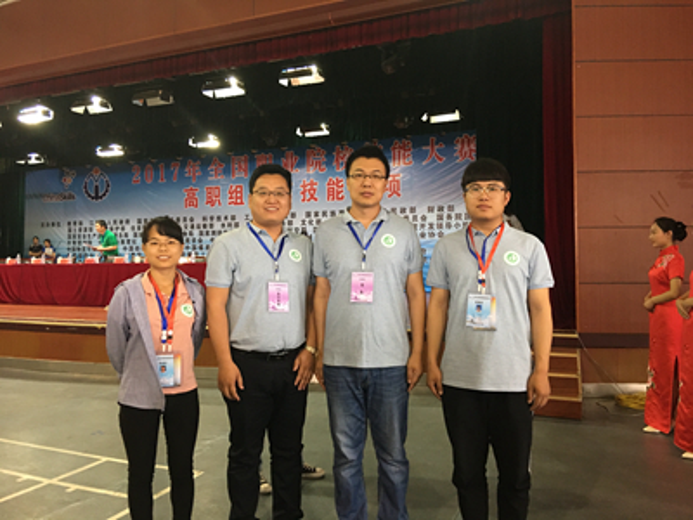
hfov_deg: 61.7
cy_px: 260
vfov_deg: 48.2
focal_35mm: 29
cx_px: 346
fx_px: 581
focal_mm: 4.15
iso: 80
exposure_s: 1/17
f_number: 2.2
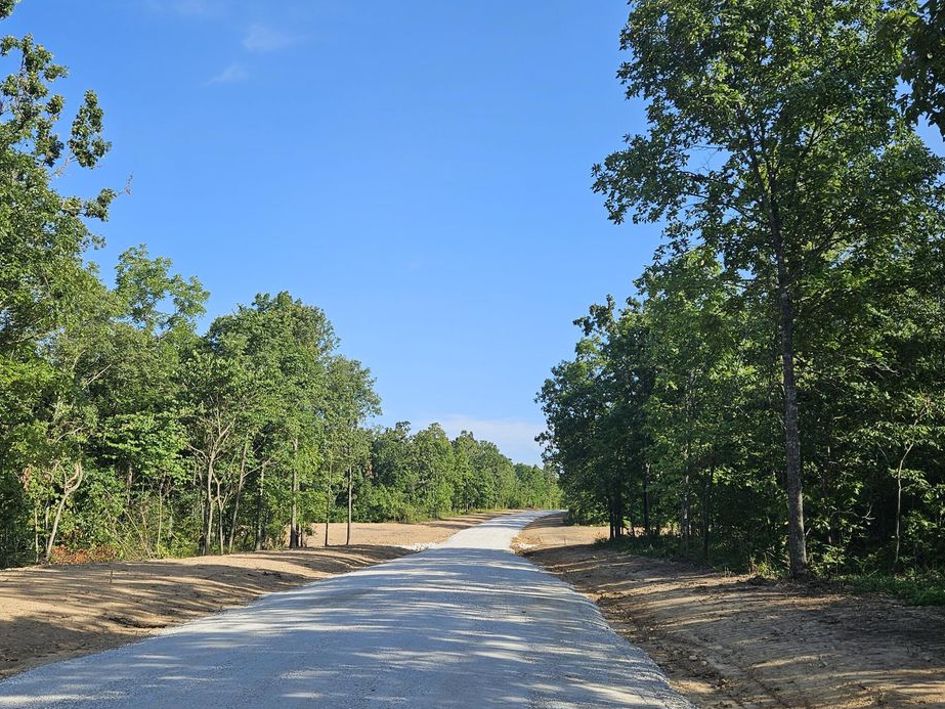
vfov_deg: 41.8
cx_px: 455
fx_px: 929
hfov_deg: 53.9
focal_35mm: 34
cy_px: 335
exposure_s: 1/1199
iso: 25
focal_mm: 5.4
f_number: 1.8
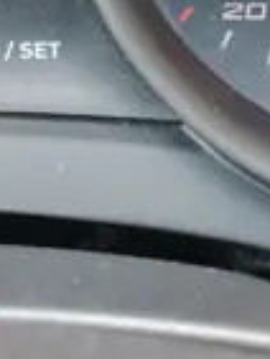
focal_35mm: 133
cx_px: -56
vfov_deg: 14.4
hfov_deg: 11.0
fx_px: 1381
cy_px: -61
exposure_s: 1/33.3
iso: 1047
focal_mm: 5.25
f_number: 1.75
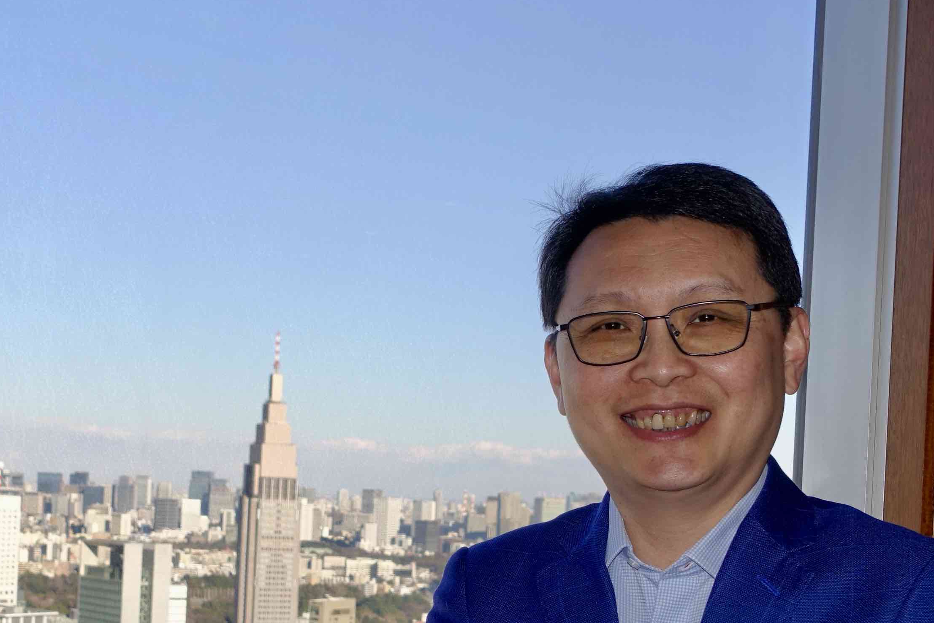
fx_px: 1505
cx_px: 324
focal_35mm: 58
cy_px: 498
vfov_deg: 23.1
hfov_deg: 34.2
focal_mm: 12.2
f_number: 4
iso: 125
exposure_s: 1/200
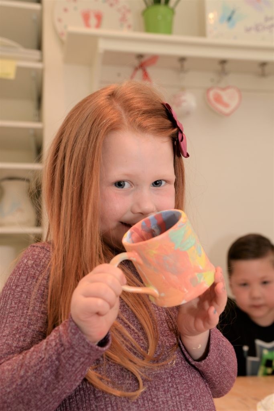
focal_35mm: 46
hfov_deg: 29.3
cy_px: 206
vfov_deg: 42.7
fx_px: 525
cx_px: 137
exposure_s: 1/40
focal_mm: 46
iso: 500
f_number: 5
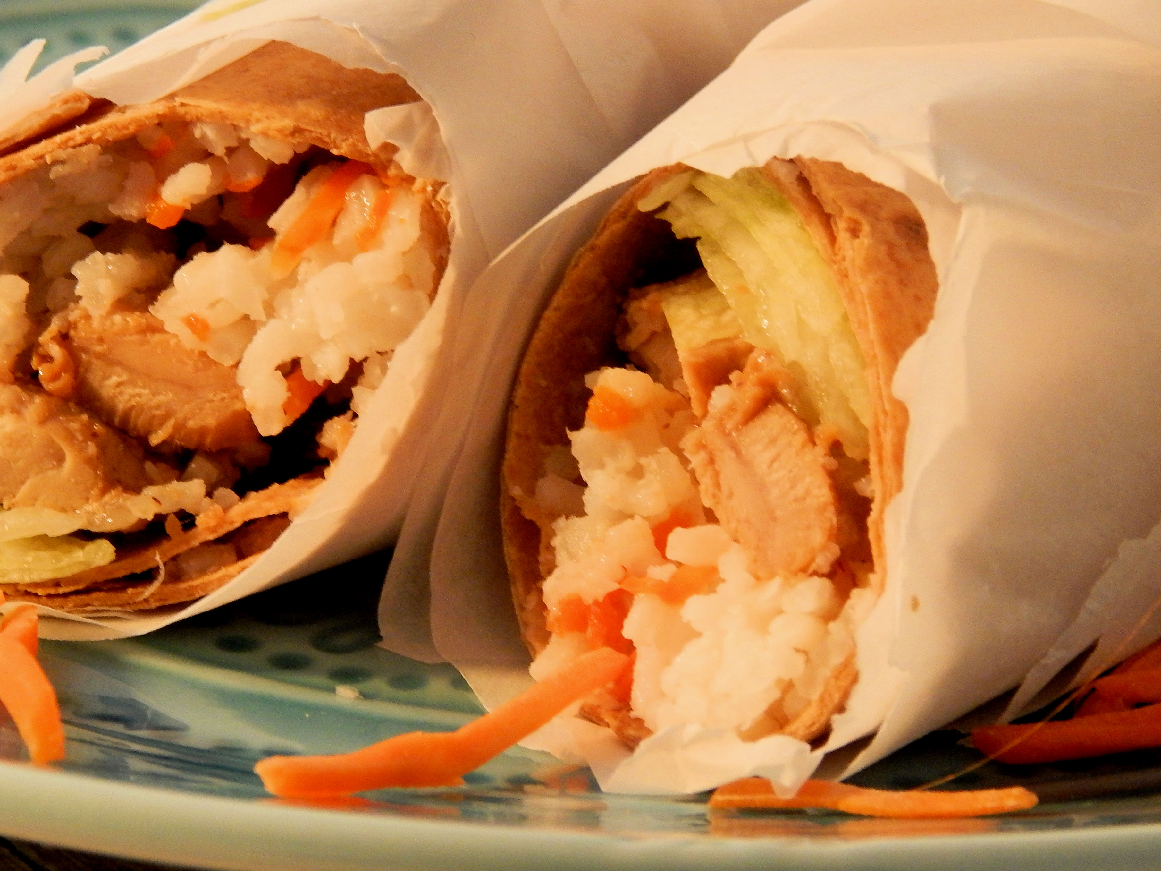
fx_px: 5634
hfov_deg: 11.8
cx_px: 427
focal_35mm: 168
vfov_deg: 8.8
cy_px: 484
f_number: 4.8
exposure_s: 1/20
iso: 400
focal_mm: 23.4
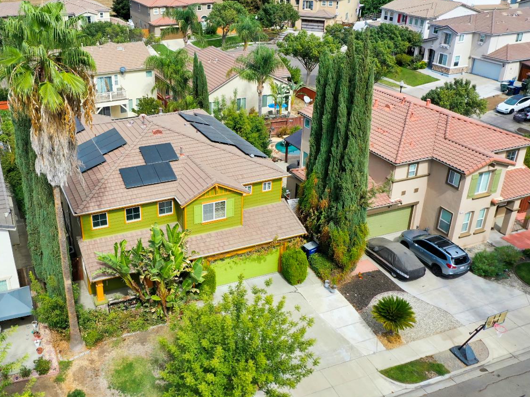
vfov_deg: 39.6
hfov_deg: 50.7
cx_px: 191
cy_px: 214
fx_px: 551
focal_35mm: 36
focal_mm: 10.26
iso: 100
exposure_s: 1/320
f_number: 5.6
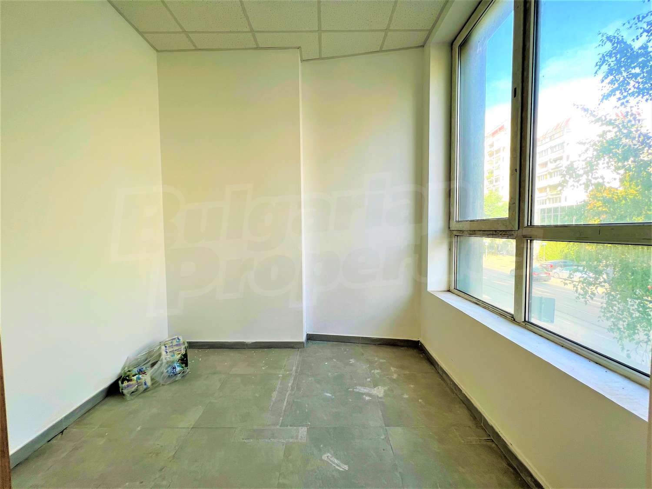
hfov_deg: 106.2
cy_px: 244
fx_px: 245
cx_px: 326
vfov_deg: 89.9
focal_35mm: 13
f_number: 1.8
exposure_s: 1/100
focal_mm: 1.57
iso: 40
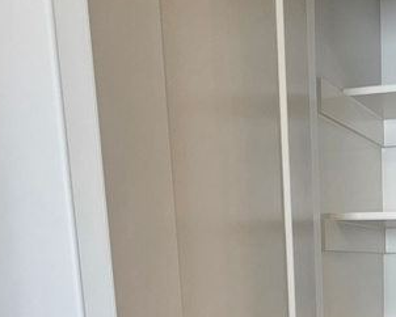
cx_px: 429
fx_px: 504
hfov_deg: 36.7
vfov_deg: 31.1
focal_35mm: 43
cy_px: 348
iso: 64
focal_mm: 2.2
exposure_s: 1/60
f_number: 2.2
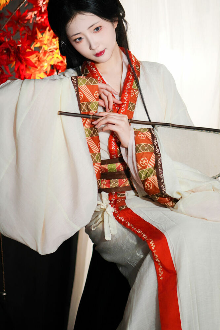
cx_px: 121
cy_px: 147
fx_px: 1228
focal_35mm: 134
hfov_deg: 10.2
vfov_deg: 15.3
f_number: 1.8
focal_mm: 85
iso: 200
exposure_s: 1/250
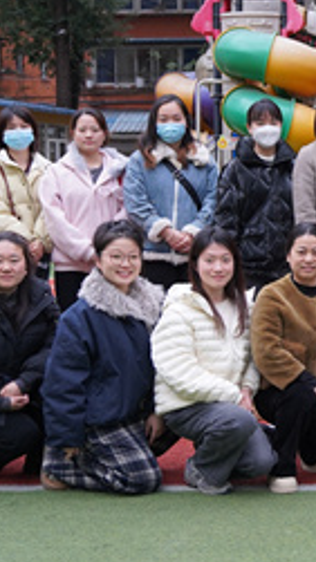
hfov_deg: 15.1
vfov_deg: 28.2
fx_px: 1118
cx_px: 455
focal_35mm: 75
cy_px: 217
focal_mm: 30
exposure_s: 1/160
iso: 1250
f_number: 4
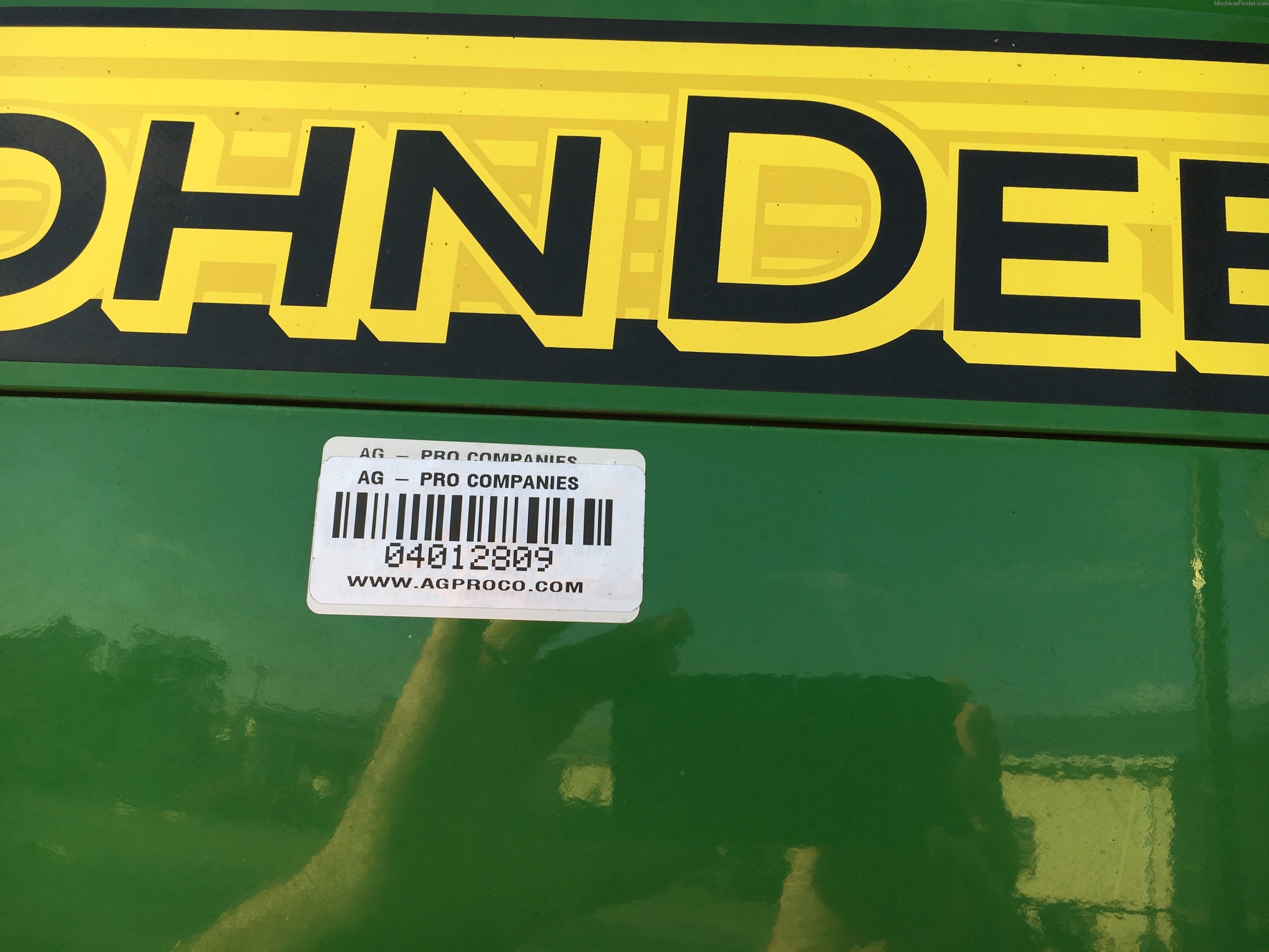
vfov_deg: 48.2
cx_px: 634
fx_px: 1063
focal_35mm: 29
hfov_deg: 61.7
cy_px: 476
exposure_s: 1/413
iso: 25
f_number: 2.2
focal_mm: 4.15
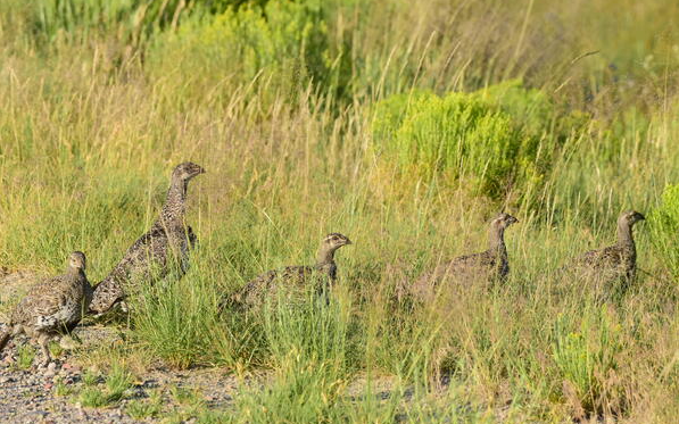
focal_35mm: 415
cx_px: 340
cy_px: 222
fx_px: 7679
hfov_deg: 5.1
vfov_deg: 3.2
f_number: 8
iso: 800
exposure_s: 1/1600
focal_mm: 270
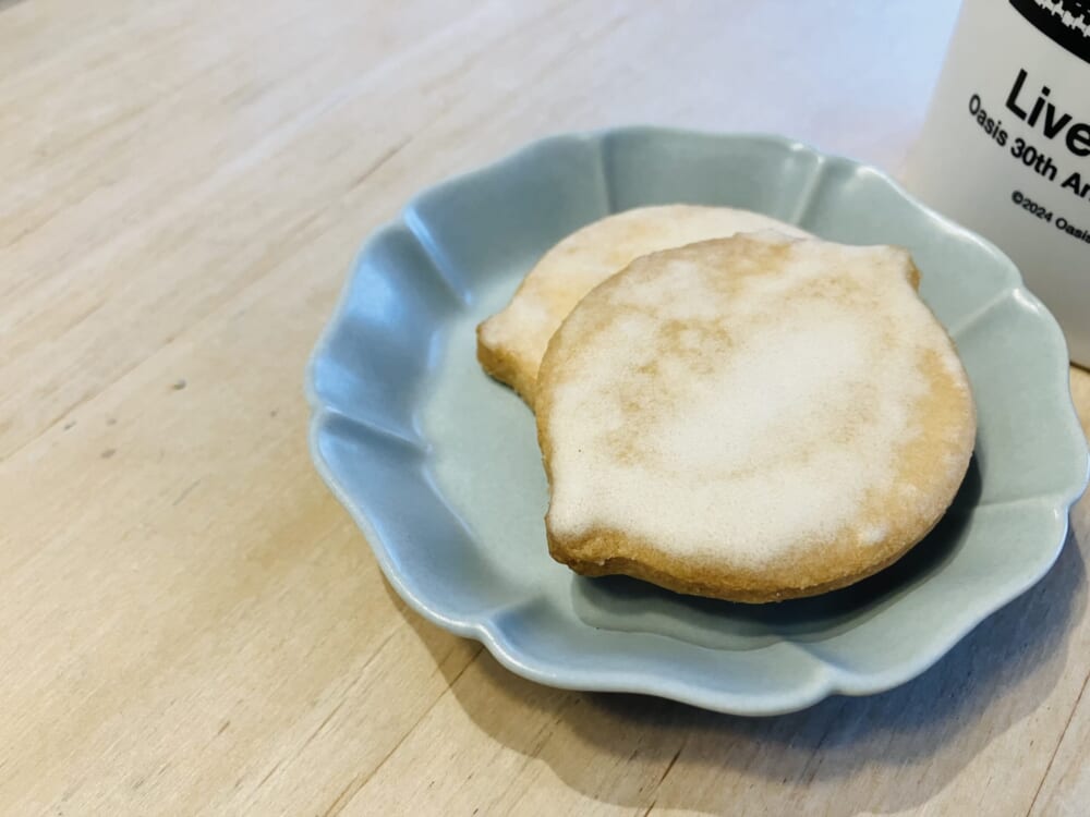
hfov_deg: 63.4
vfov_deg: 49.7
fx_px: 882
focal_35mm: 28
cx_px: 545
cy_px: 408
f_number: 1.8
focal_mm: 3.99
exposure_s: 1/50
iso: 80
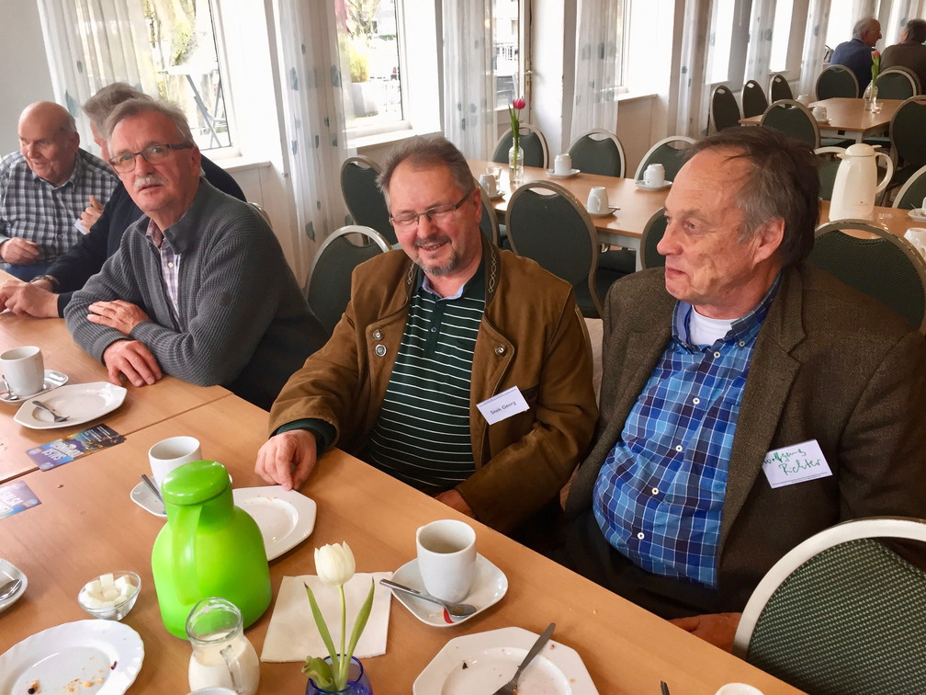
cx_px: 463
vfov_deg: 48.2
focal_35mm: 29
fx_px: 776
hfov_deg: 61.7
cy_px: 348
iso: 40
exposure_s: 1/33
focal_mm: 4.15
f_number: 2.2
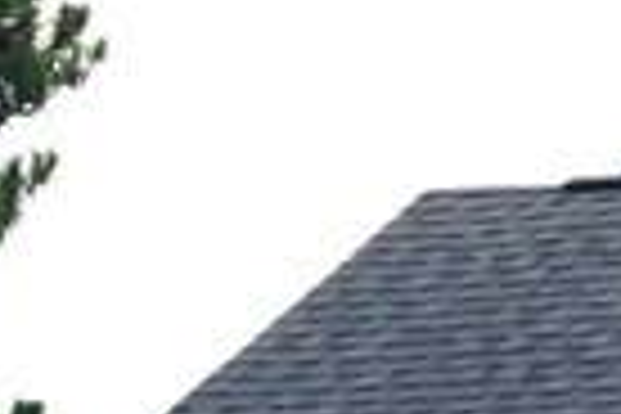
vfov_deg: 3.3
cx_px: 1827
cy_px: 878
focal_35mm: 413
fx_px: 7123
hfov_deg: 4.8
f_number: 13
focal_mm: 35
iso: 100
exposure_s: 1/100
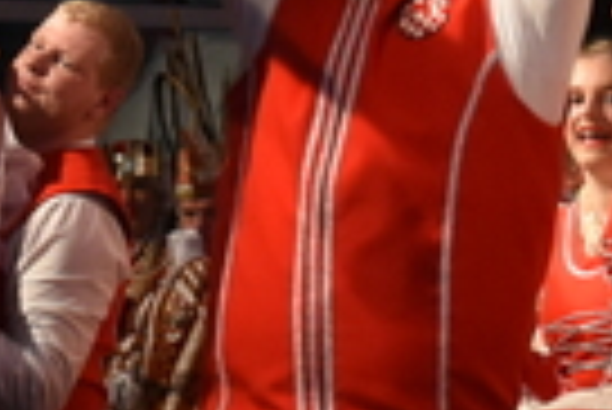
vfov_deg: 5.9
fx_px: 3914
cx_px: 387
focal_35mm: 230
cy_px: -248
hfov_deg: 8.9
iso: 1400
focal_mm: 26
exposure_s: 1/320
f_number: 4
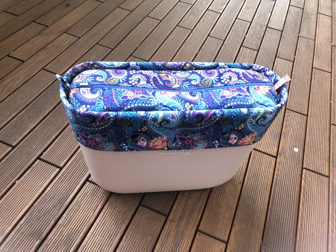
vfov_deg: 49.7
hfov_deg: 63.4
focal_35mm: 28
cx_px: 168
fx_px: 272
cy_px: 126
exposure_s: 1/17
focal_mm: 4
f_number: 1.8
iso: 64
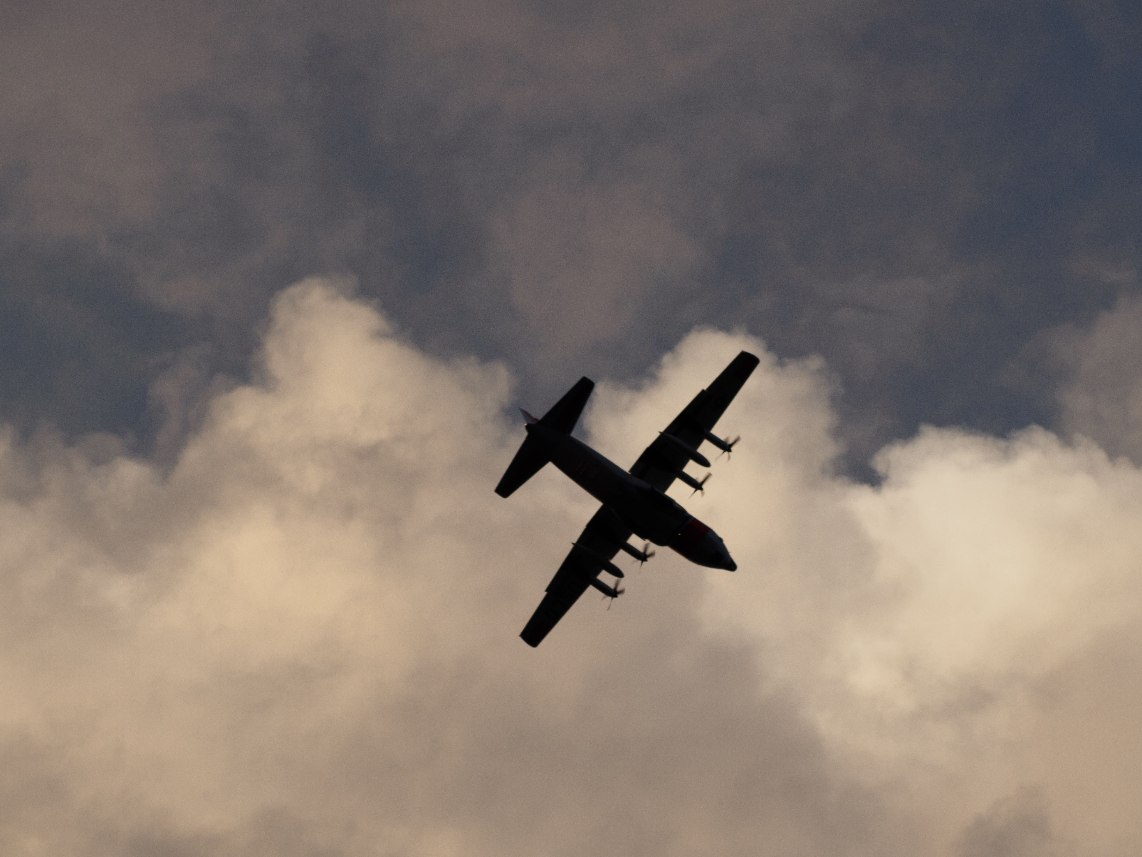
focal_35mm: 200
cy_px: 428
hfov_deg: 9.9
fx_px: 6598
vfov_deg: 7.4
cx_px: 571
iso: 200
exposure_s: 1/250
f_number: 8
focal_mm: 100
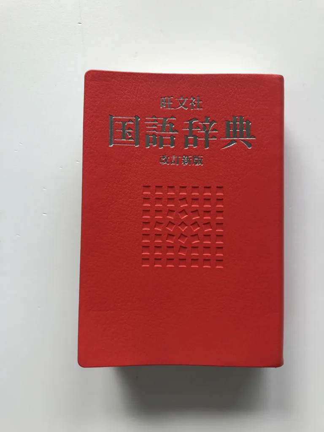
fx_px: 349
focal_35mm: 28
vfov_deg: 63.4
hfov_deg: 49.7
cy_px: 216
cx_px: 162
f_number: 1.8
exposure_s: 1/122
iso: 20
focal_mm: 3.99
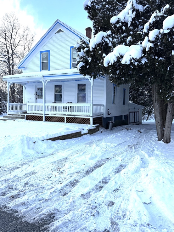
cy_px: 117
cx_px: 86
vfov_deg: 69.4
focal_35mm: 25
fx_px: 168
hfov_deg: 54.9
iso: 80
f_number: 1.78
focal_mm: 6.76
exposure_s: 1/2331
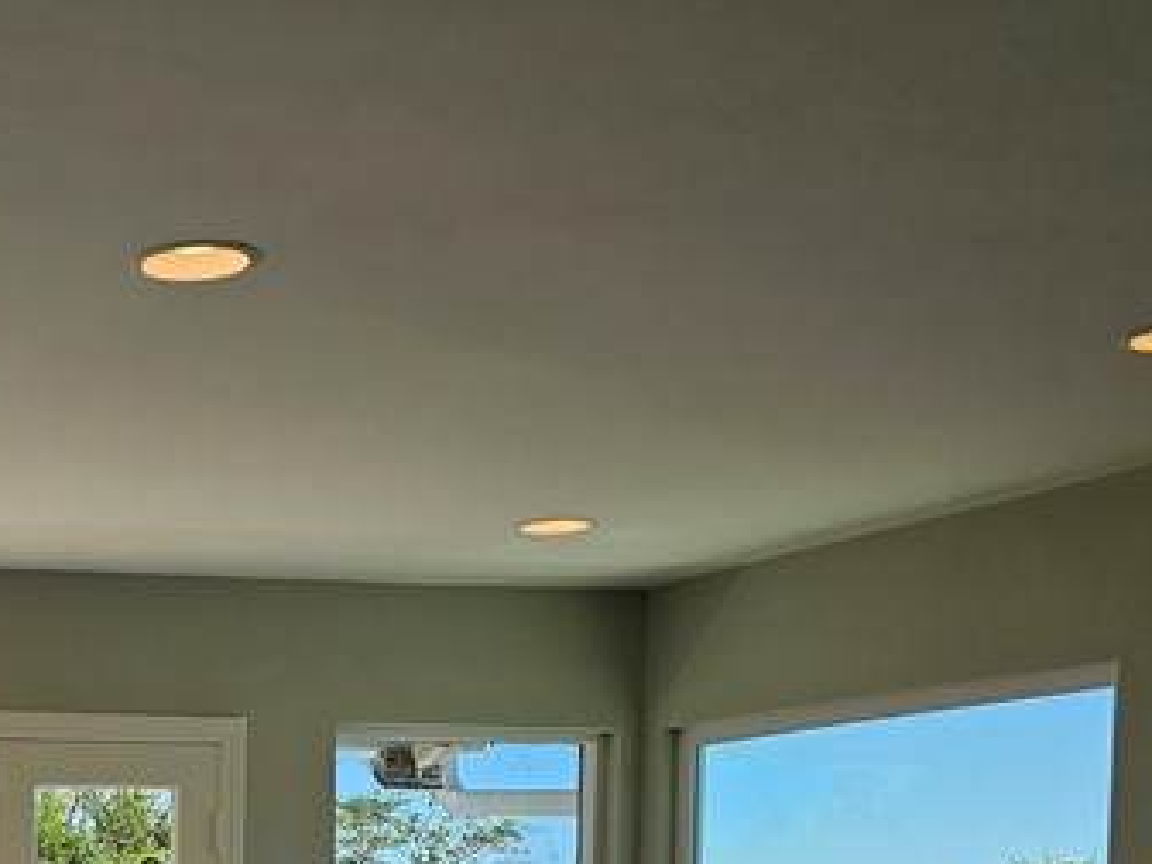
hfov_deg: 25.5
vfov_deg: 19.2
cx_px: -154
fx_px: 2330
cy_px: 1176
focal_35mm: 70
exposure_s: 1/347
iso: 10
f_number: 1.7
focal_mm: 6.3
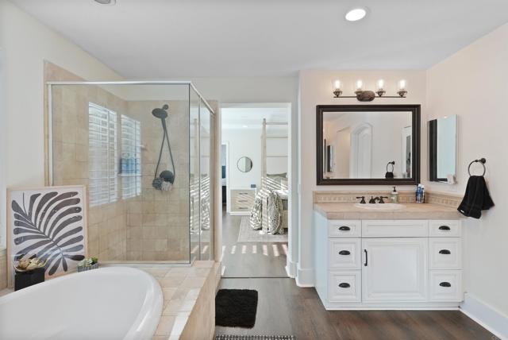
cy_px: 170
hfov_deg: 89.9
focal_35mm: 18
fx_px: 254
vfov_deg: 67.5
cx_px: 254
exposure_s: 1/15
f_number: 10
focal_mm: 18
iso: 1000
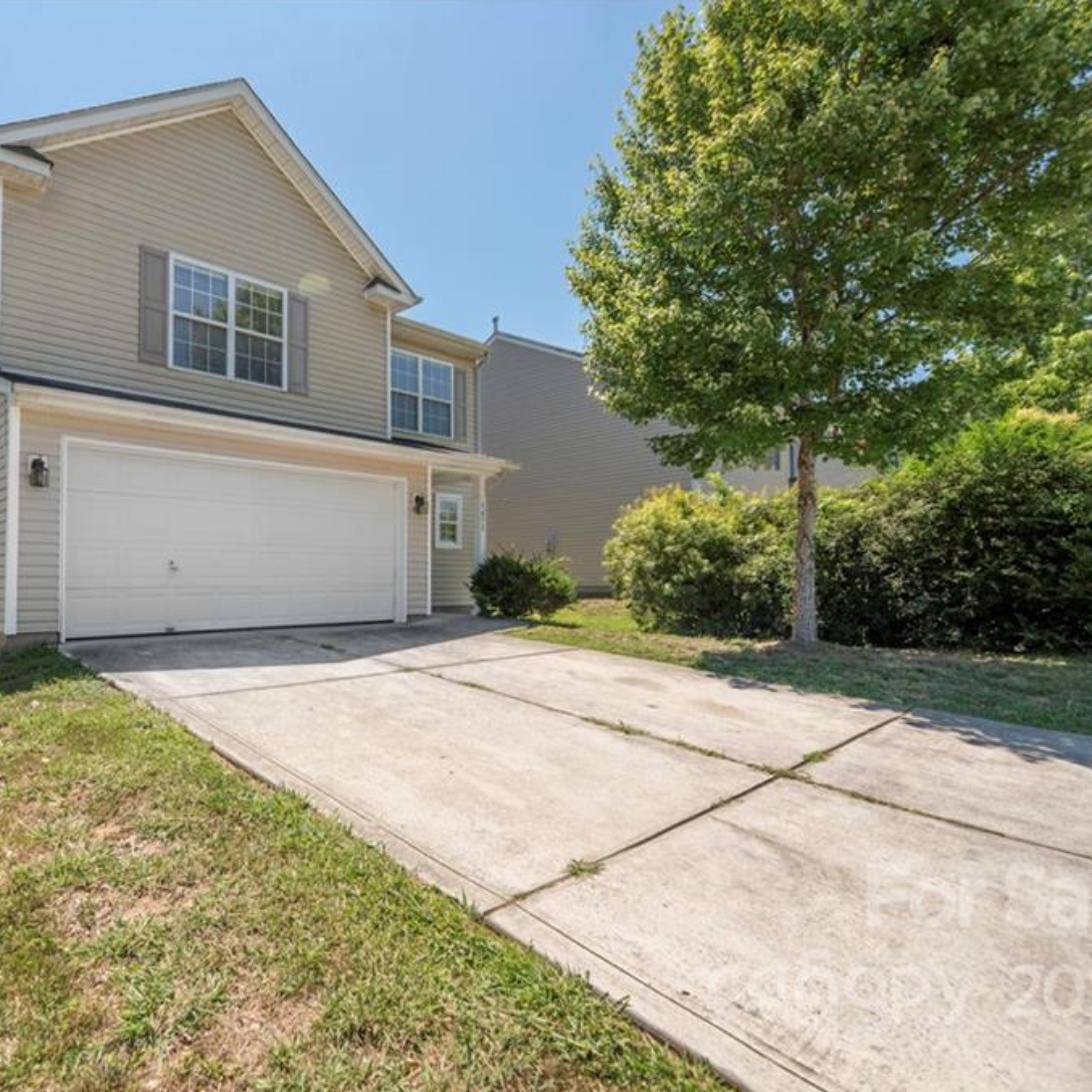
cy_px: 546
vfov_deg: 80.7
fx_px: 642
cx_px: 365
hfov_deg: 78.1
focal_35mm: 18
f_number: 6.3
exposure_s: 1/4000
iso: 320
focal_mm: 14
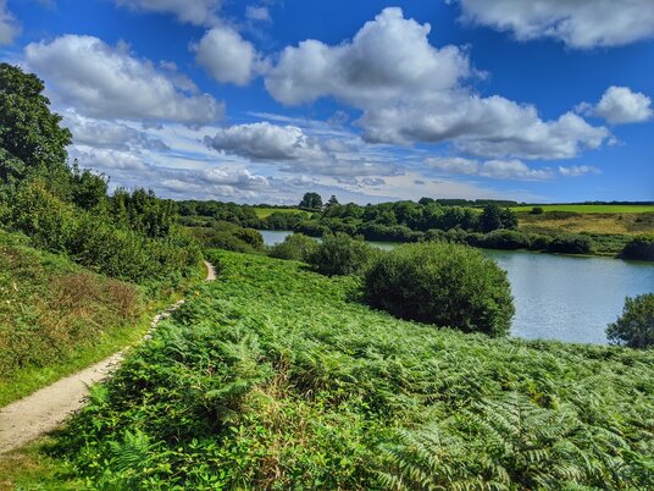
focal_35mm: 27
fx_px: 510
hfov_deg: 65.3
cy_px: 246
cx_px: 327
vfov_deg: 51.4
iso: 50
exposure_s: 1/3906
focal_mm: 4.44
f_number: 1.8
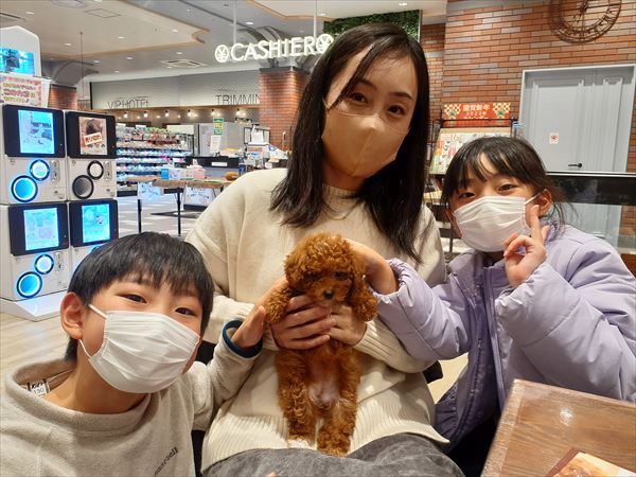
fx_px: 496
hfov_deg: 65.3
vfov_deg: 51.4
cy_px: 238
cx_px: 318
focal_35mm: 27
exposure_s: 1/50
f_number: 1.9
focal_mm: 3.6
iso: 50
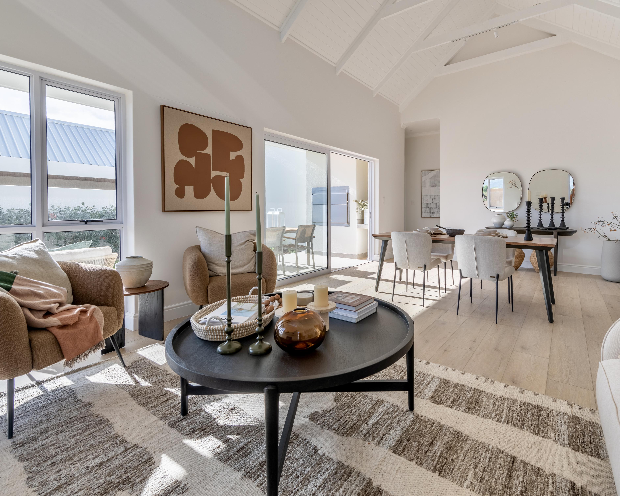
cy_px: 249
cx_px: 354
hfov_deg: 92.5
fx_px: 294
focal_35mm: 16
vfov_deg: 80.4
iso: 125
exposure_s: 1/1250
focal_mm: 14
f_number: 8
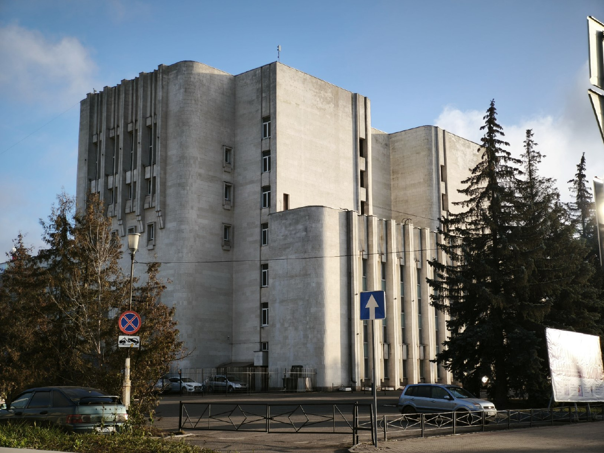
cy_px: 226
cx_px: 302
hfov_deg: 38.2
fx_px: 872
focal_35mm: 50
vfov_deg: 29.1
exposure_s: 1/516
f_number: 1.9
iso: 50
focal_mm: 7.1
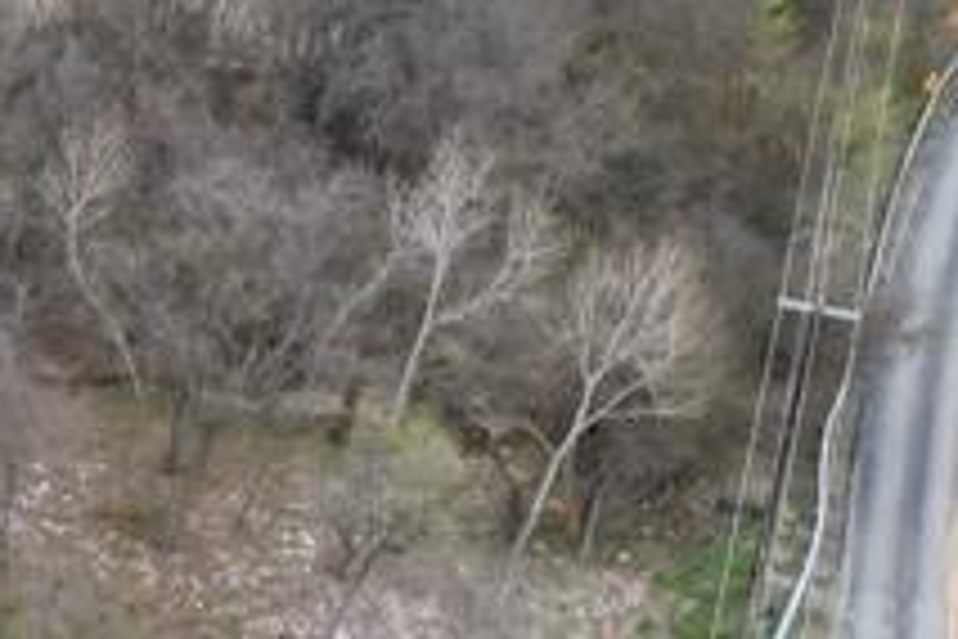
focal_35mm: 120
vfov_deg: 11.4
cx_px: -1052
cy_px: 428
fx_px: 3193
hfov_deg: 14.0
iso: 110
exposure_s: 1/640
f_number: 1.7
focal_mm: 6.72
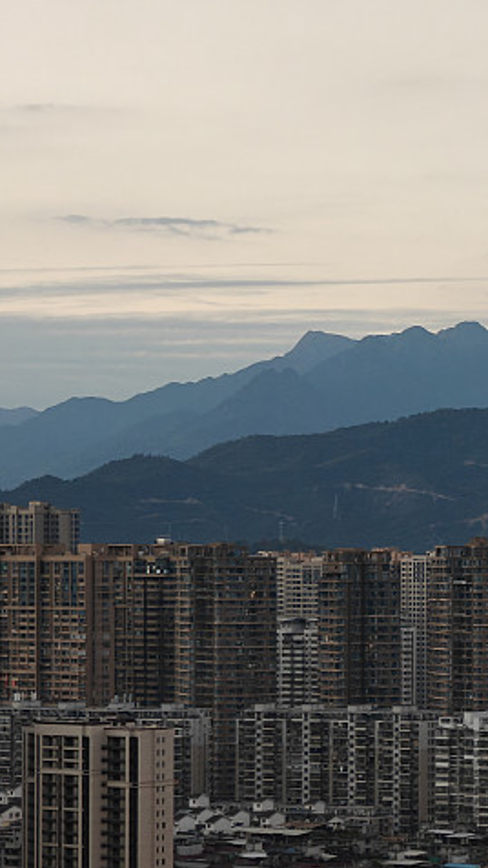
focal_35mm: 128
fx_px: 2947
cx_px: 727
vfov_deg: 16.7
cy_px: 543
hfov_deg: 9.2
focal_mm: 13.3
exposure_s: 1/100
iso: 320
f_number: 2.6
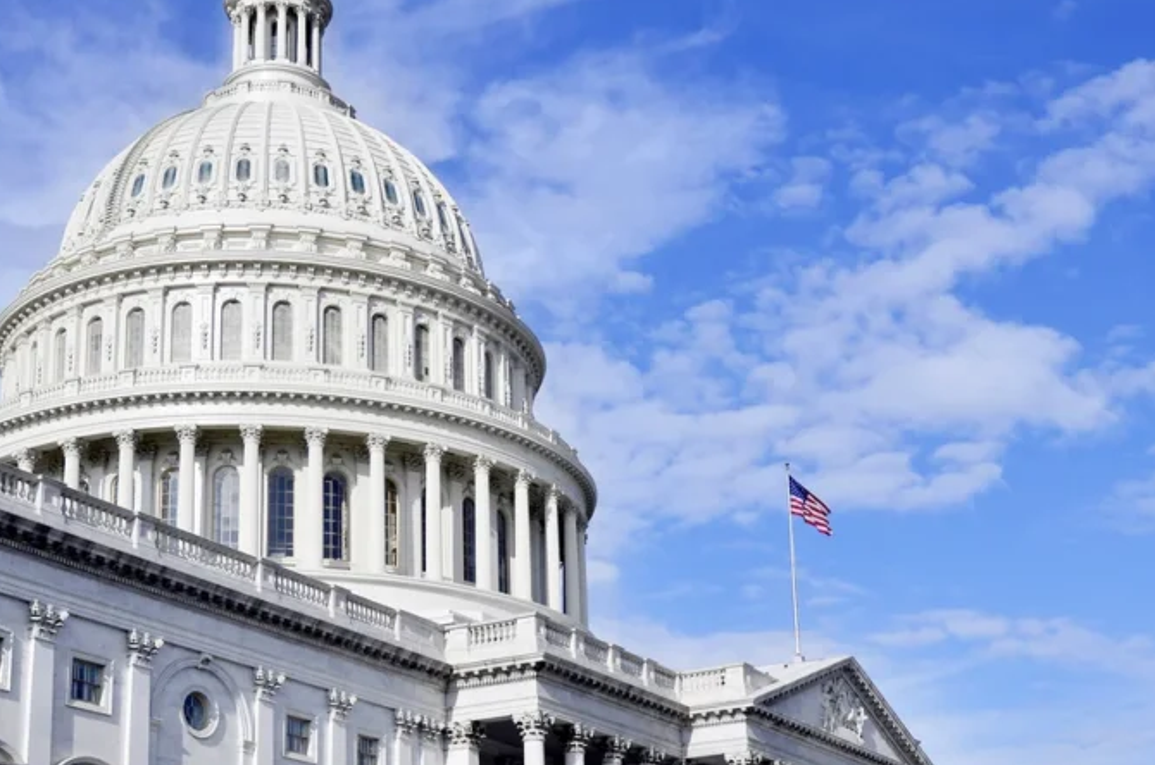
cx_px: 622
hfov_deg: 36.3
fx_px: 1761
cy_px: 395
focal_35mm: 55
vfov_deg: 24.5
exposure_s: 1/2000
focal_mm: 24
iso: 100
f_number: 4.5
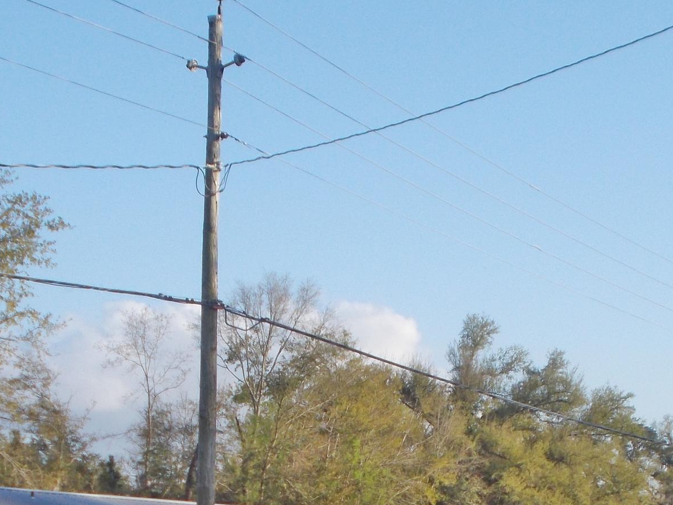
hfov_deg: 17.7
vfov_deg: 13.1
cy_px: 555
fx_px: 2158
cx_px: 399
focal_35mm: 111
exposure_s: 1/320
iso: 80
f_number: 4.2
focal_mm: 7.9
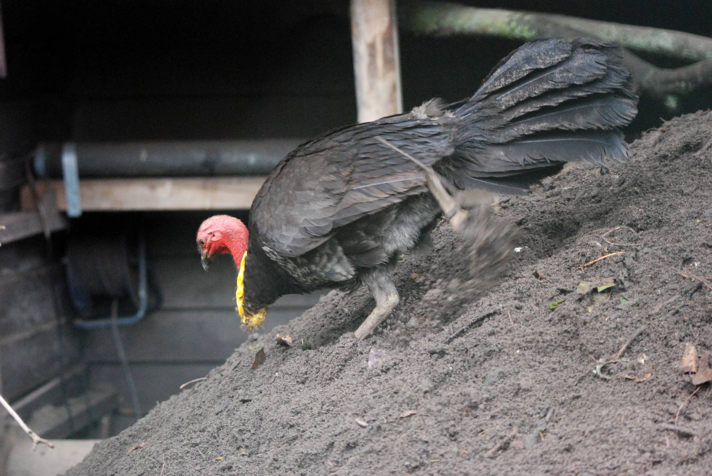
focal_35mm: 105
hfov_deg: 19.4
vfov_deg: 13.1
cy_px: 238
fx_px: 2079
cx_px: 356
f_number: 4
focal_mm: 70
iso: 1600
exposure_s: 1/160
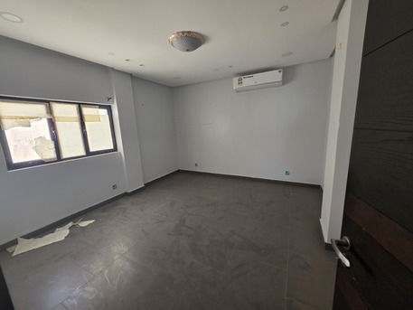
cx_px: 206
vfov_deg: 89.9
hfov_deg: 106.2
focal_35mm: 13
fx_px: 155
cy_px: 155
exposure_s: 1/50
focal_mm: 2.2
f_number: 1.9
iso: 200
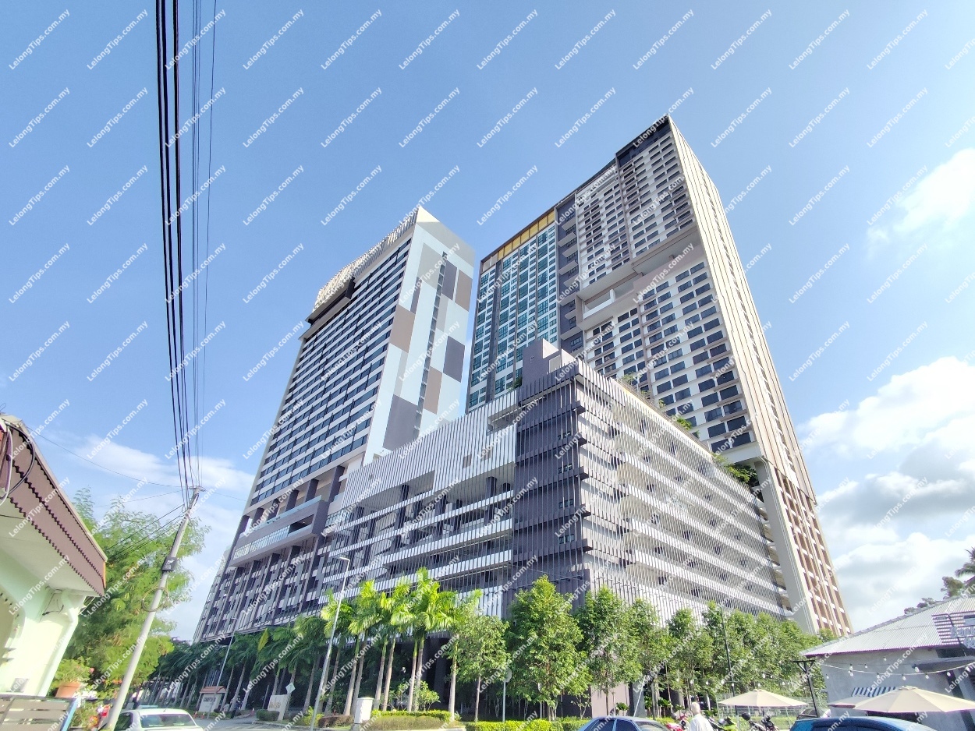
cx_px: 488
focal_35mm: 16
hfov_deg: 94.5
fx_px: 451
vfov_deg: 78.1
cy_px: 366
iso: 50
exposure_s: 1/1282
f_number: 2.2
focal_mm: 1.65
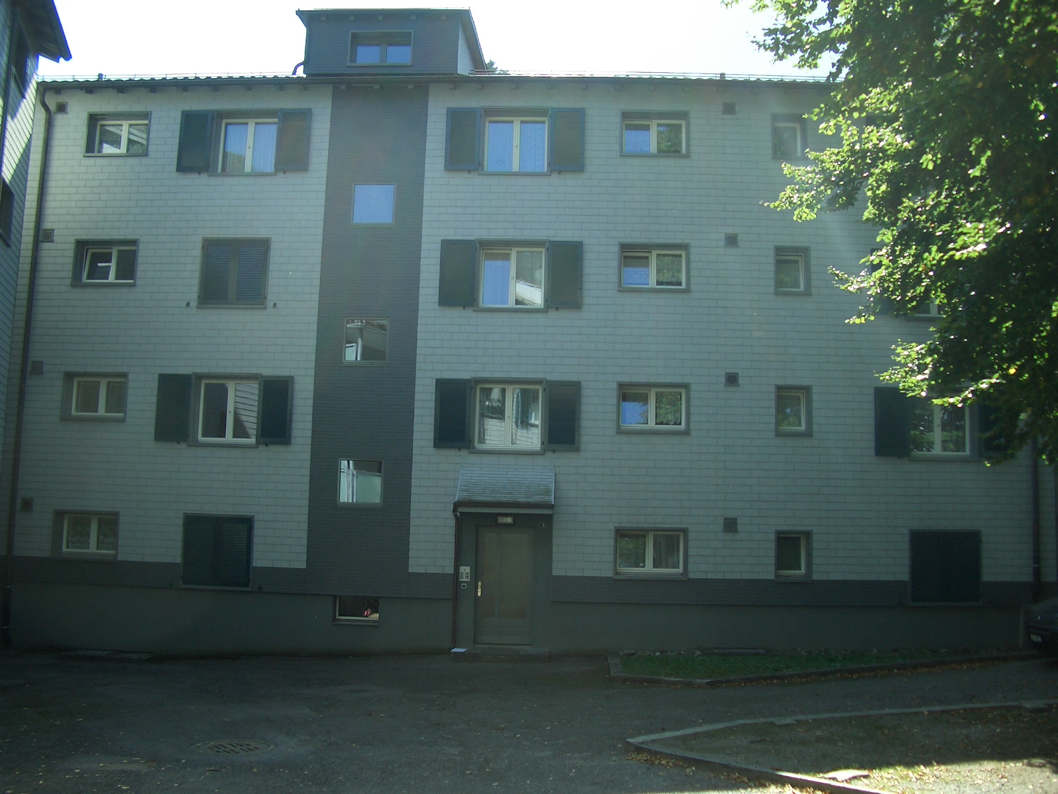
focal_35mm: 35
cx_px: 529
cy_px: 397
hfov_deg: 52.6
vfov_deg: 40.7
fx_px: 1070
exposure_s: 1/320
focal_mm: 5.8
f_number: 2.6
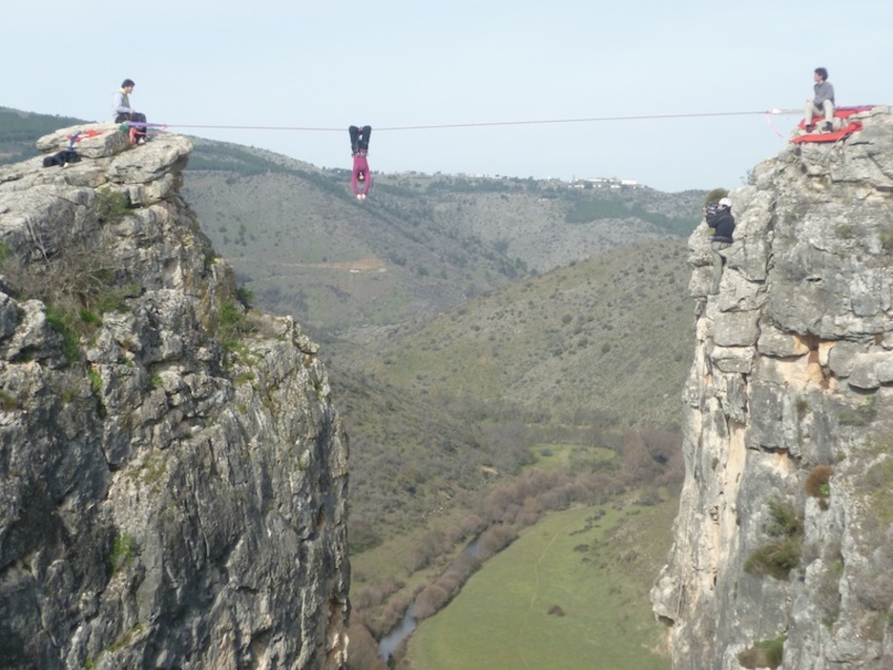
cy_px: 335
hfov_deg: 32.7
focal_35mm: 59
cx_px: 446
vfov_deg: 24.8
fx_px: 1523
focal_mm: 10.5
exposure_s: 1/125
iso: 200
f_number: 13
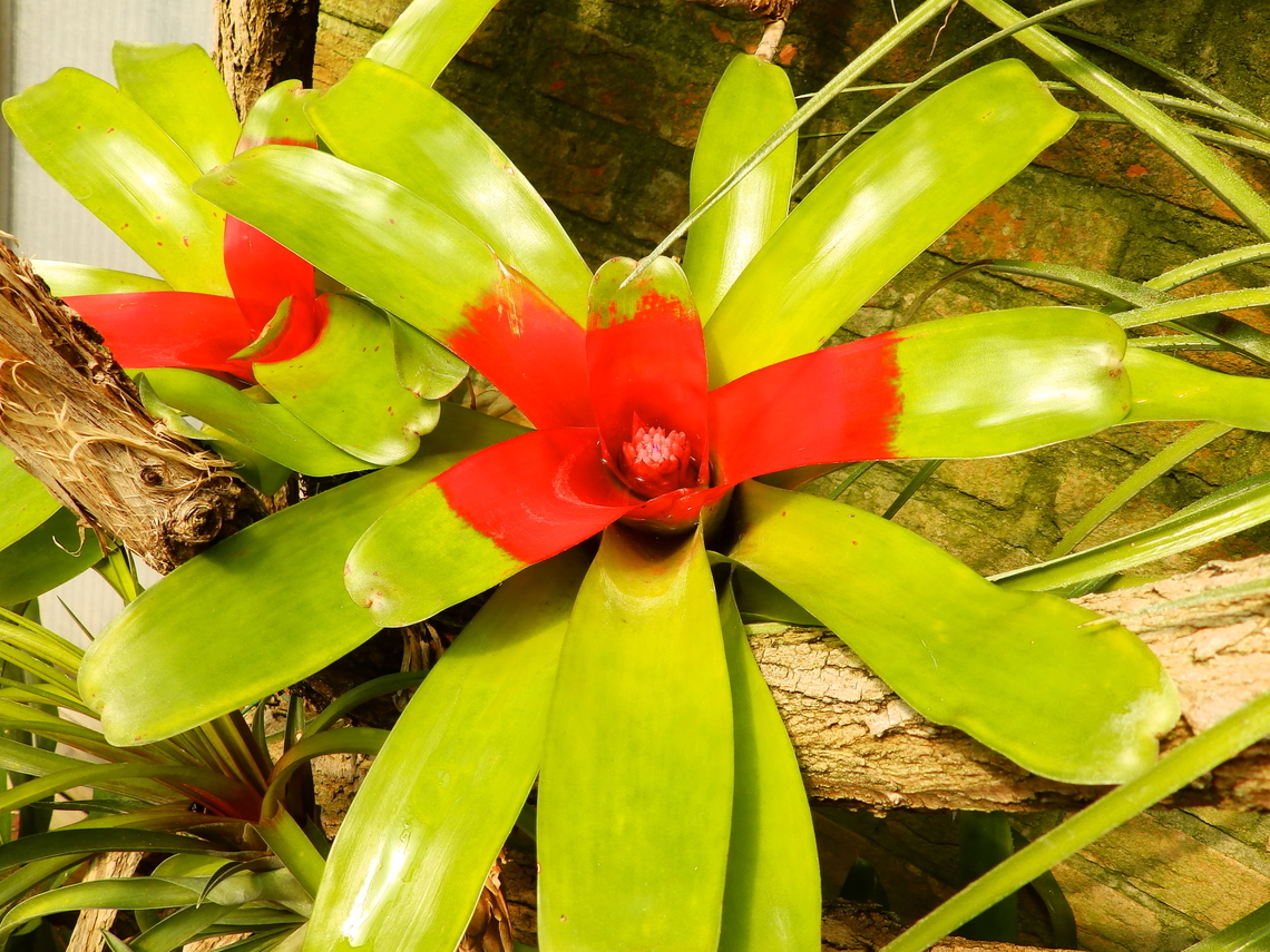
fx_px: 1174
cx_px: 635
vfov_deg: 44.2
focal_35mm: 32
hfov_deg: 56.8
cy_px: 476
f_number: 4
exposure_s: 1/125
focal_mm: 5.7
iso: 80
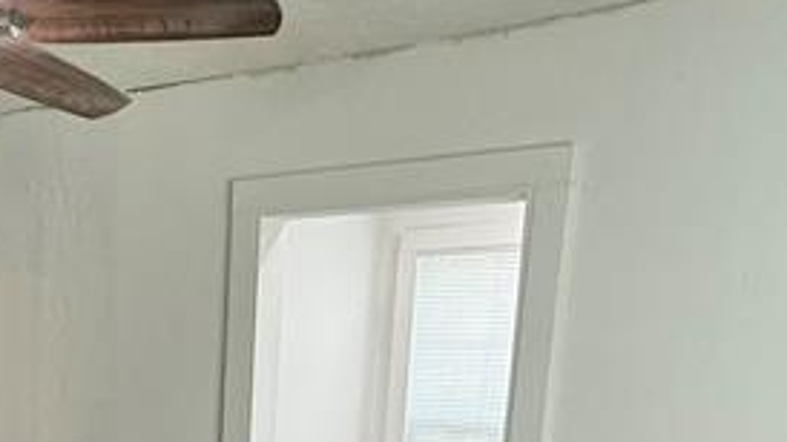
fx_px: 1189
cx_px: 72
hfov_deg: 34.5
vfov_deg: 18.6
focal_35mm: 57
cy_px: 663
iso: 250
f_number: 2.2
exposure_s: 1/120
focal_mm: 2.22
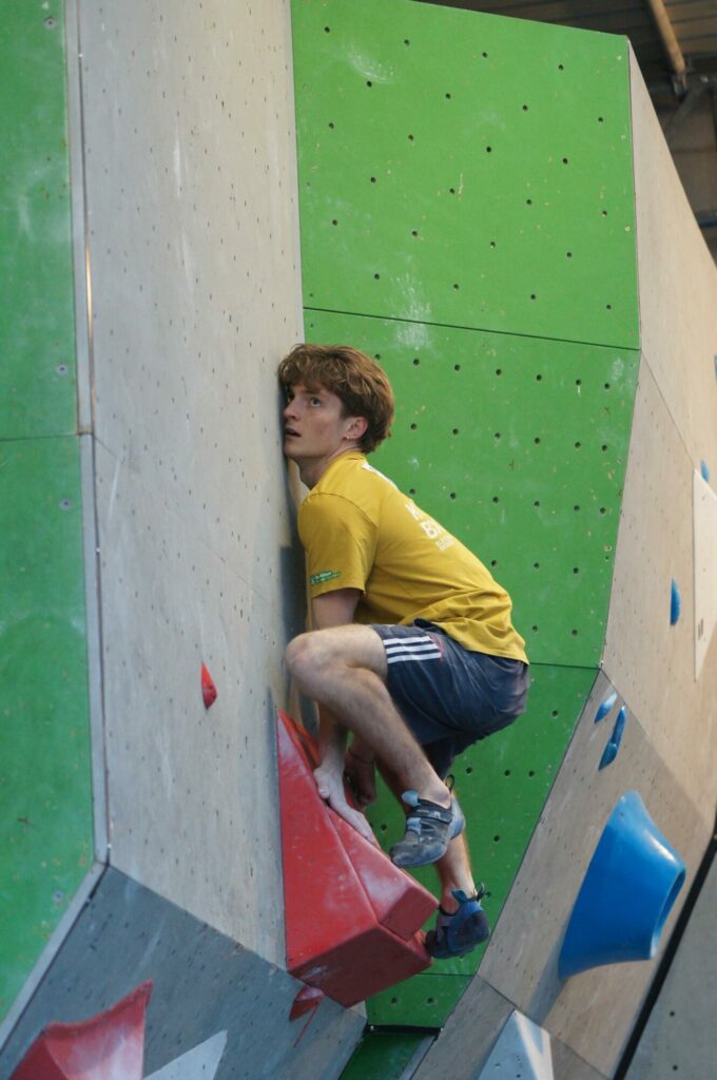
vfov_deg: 11.4
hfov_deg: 7.6
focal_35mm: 180
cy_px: 540
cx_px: 358
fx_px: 5392
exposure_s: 1/320
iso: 1600
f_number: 2.8
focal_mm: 120
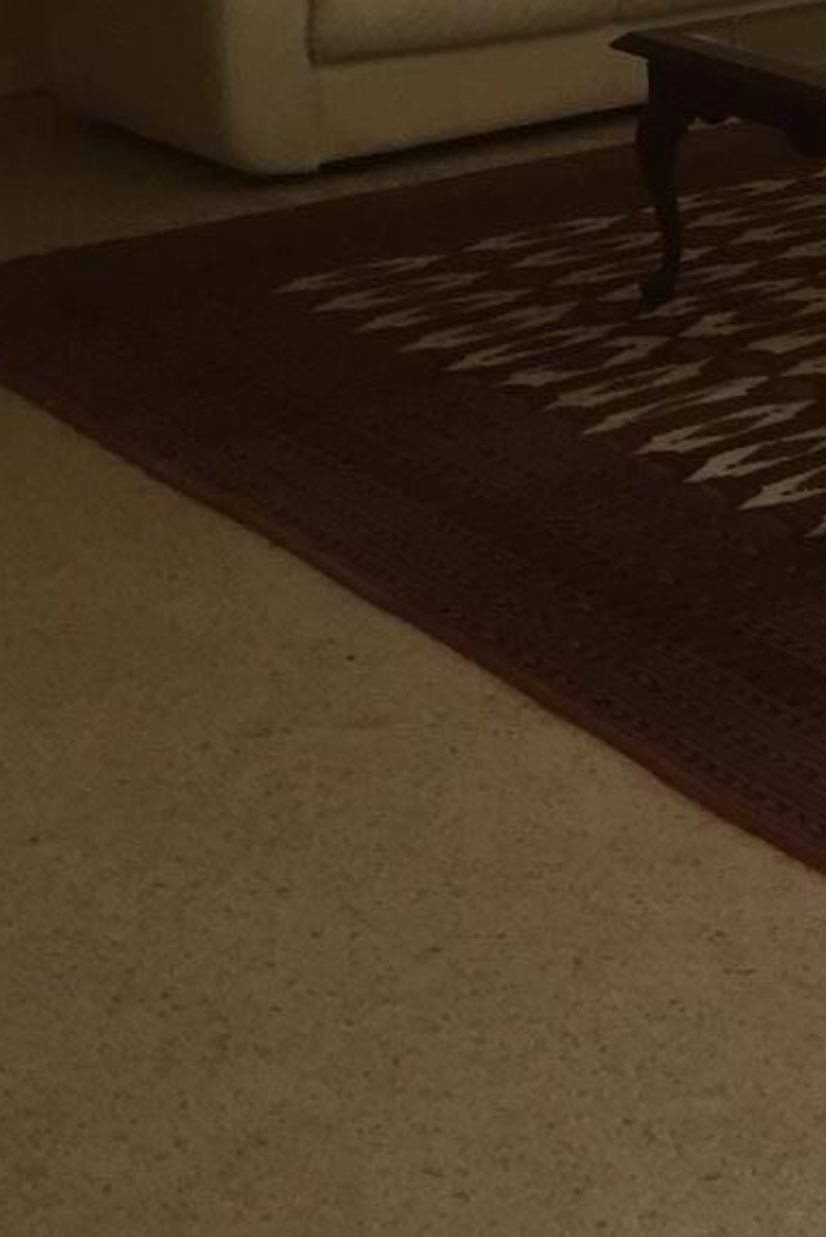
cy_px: -48
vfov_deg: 22.6
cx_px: 1393
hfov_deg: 14.4
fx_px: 2956
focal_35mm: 86
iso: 125
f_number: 2.2
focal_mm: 4.15
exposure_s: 1/30
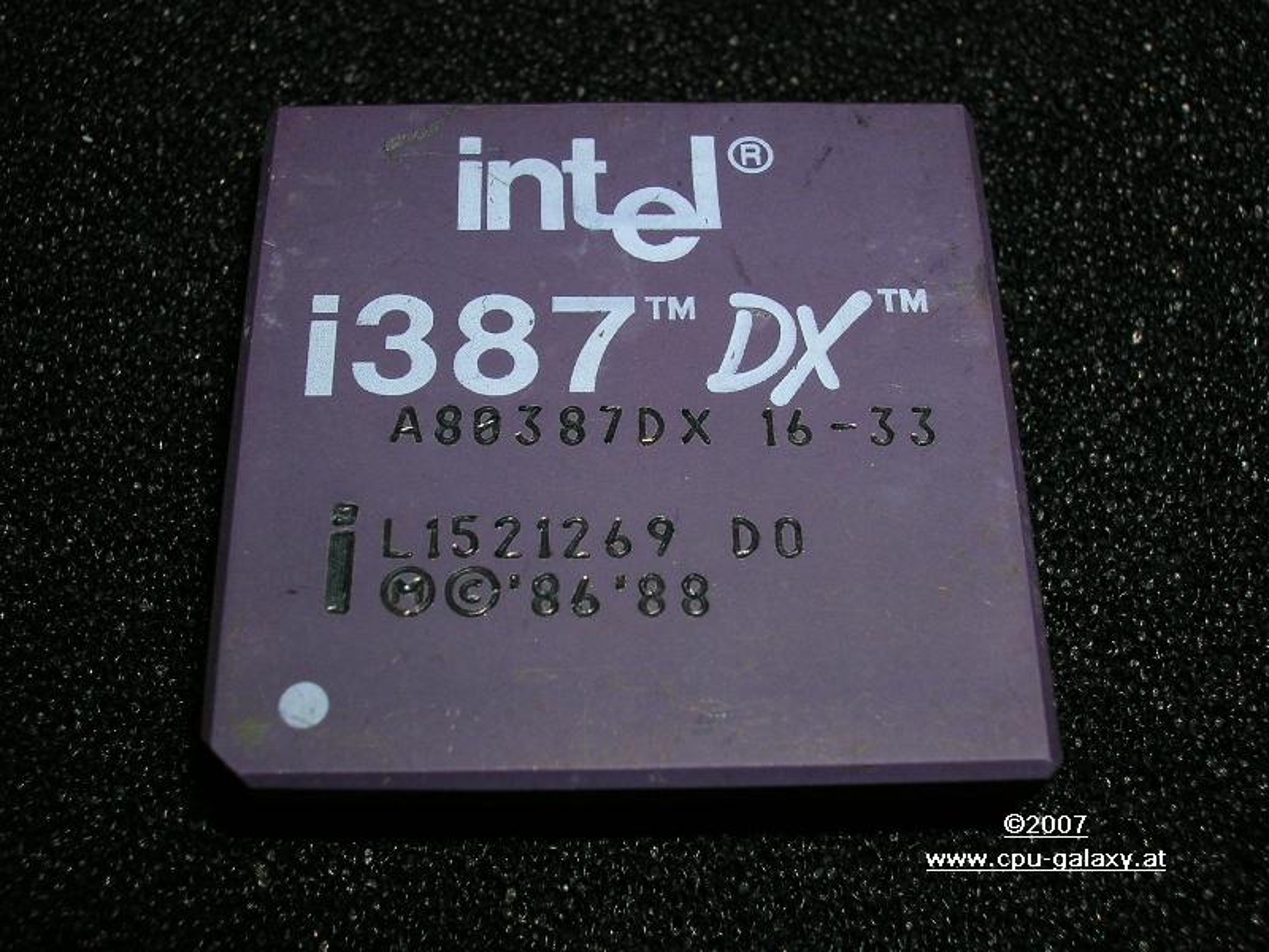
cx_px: 634
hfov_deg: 41.2
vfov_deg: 31.5
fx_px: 1686
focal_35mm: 46
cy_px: 476
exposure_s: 1/60.1
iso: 50
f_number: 5.4
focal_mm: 7.7
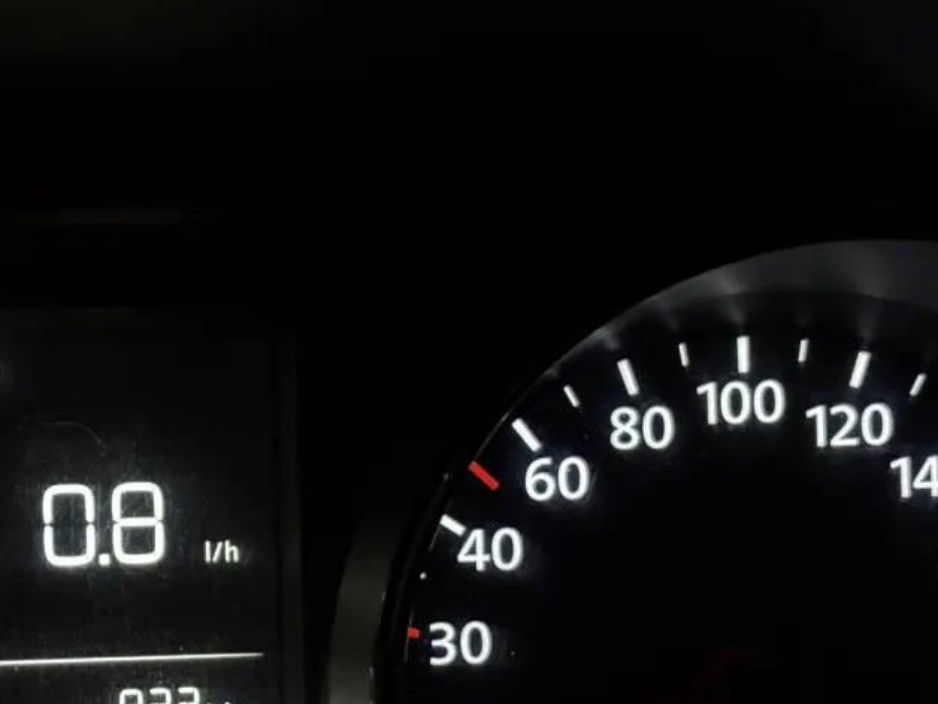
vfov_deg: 13.4
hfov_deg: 17.6
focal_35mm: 110
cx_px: 60
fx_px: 2981
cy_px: 598
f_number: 1.78
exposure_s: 1/18
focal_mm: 6.76
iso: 800
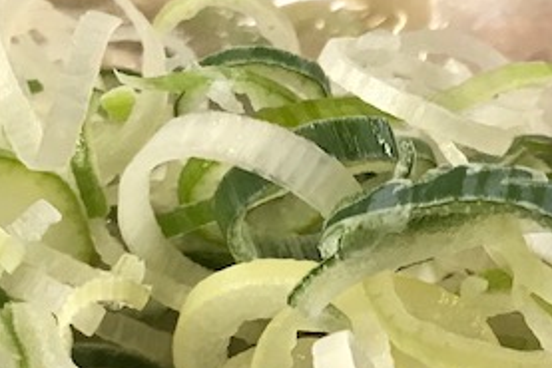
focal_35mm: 105
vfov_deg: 12.7
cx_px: 307
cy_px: 473
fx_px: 1611
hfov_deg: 19.4
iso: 40
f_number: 1.8
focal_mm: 3.99
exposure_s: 1/30
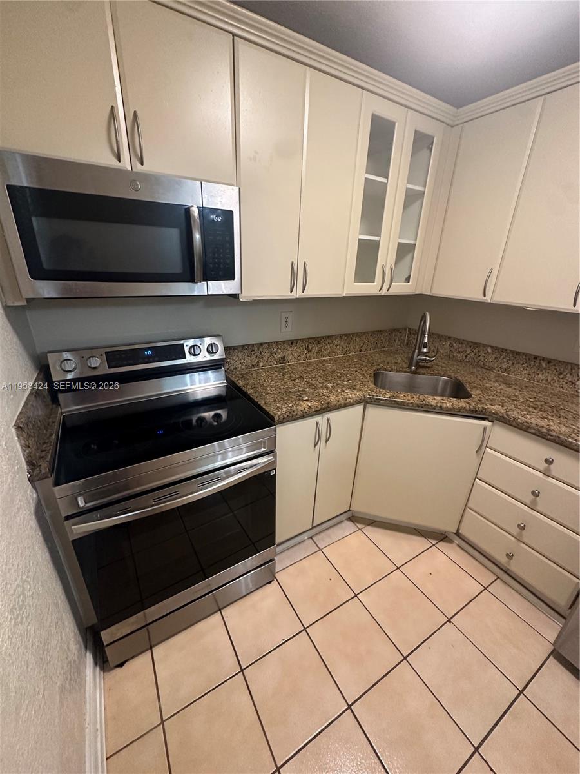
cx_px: 290
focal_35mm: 14
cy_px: 387
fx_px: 313
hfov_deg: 85.7
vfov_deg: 102.1
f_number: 2.2
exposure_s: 1/60
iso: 320
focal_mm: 2.22
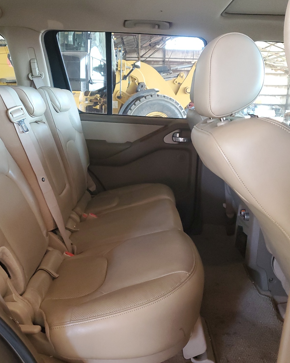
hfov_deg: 43.2
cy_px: 181
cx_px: 121
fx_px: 365
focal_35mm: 34
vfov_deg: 52.8
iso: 330
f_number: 1.5
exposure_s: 1/40
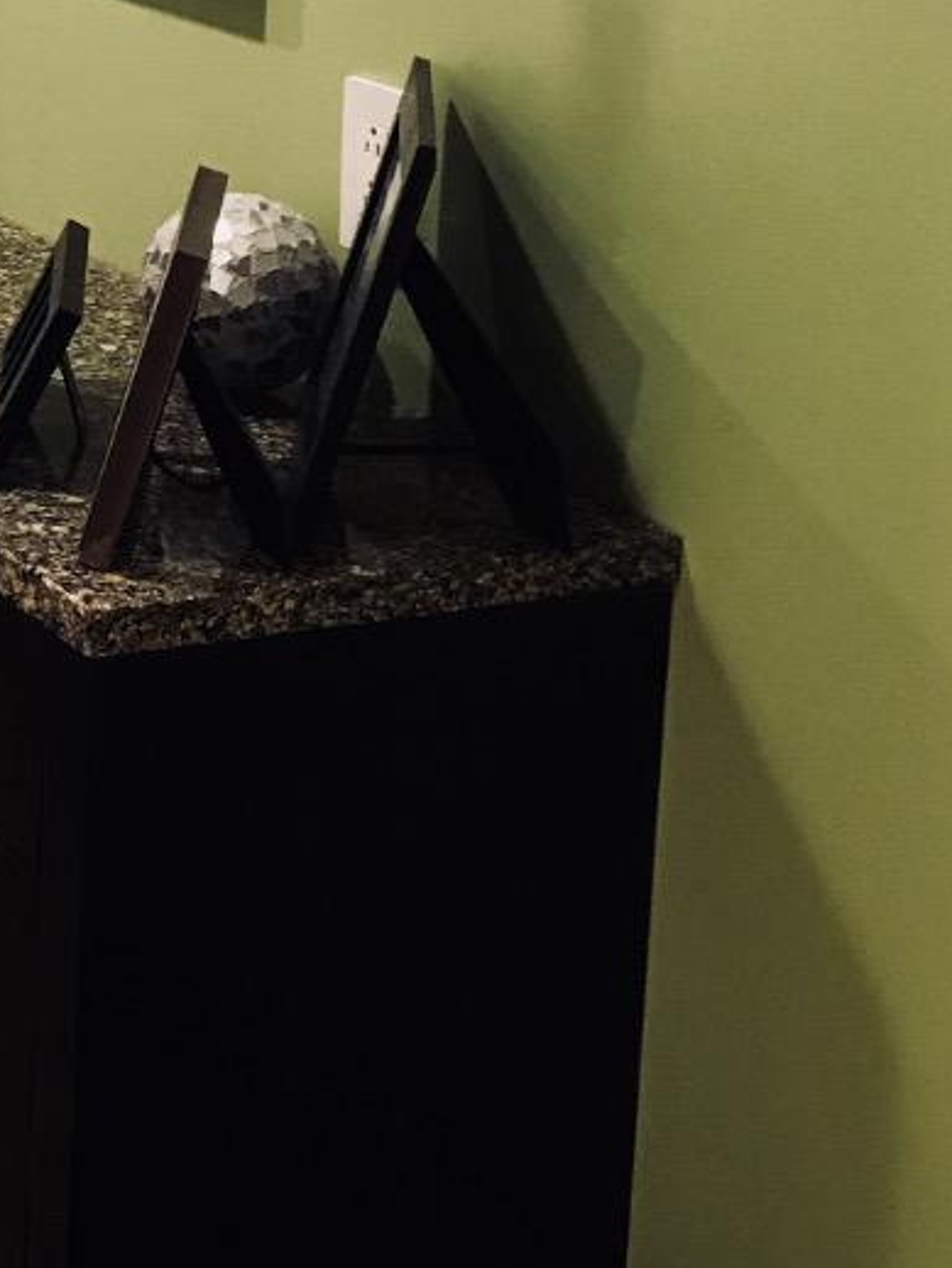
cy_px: -5
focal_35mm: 83
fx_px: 3041
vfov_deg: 22.6
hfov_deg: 16.8
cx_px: -289
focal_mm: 3.99
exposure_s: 1/15
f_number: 1.8
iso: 40
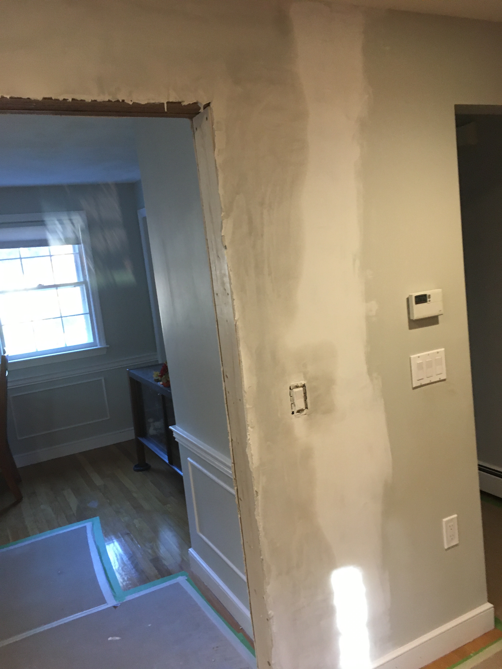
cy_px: 334
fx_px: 561
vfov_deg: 61.7
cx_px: 251
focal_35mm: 29
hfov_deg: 48.2
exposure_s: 1/30
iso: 160
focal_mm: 4.15
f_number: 2.2
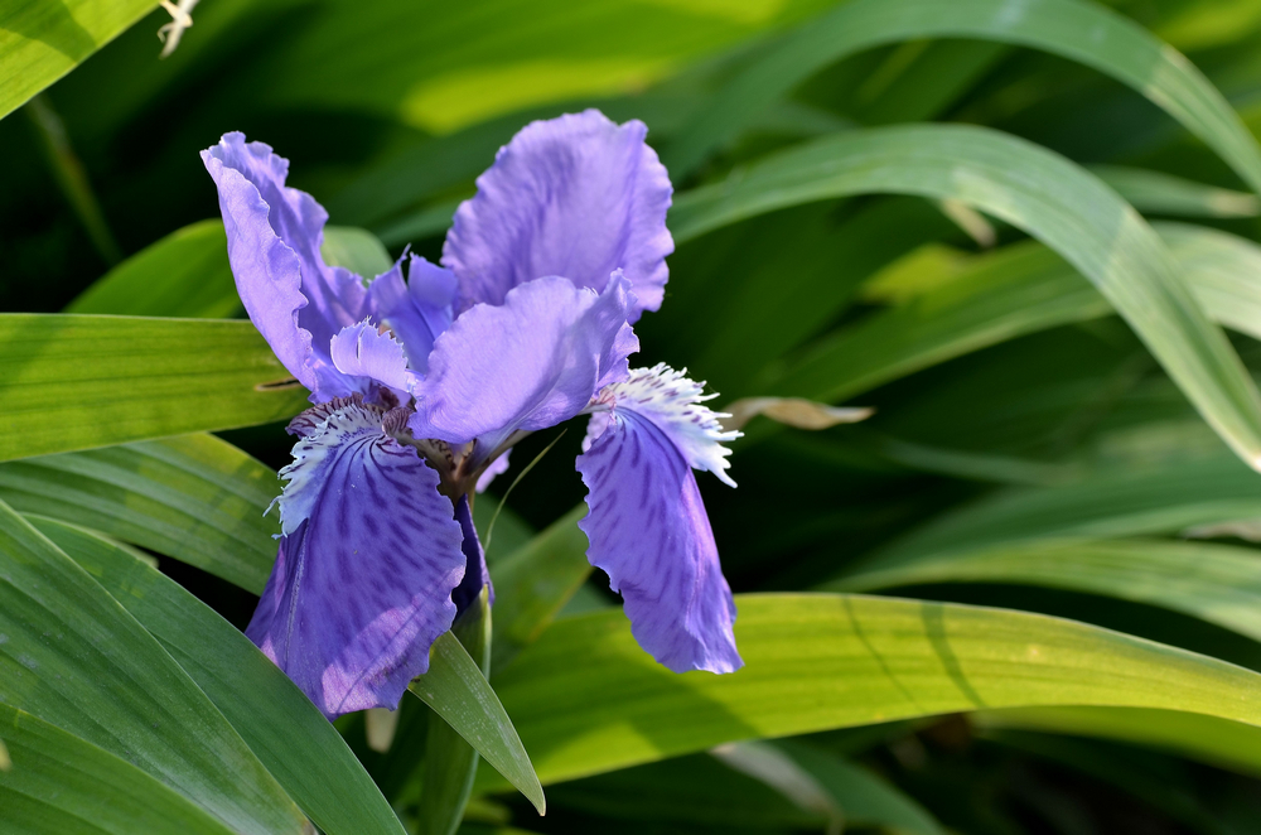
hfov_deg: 15.2
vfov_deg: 10.1
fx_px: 4718
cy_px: 418
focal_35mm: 135
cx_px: 630
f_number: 8
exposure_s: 1/200
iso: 100
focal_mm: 90
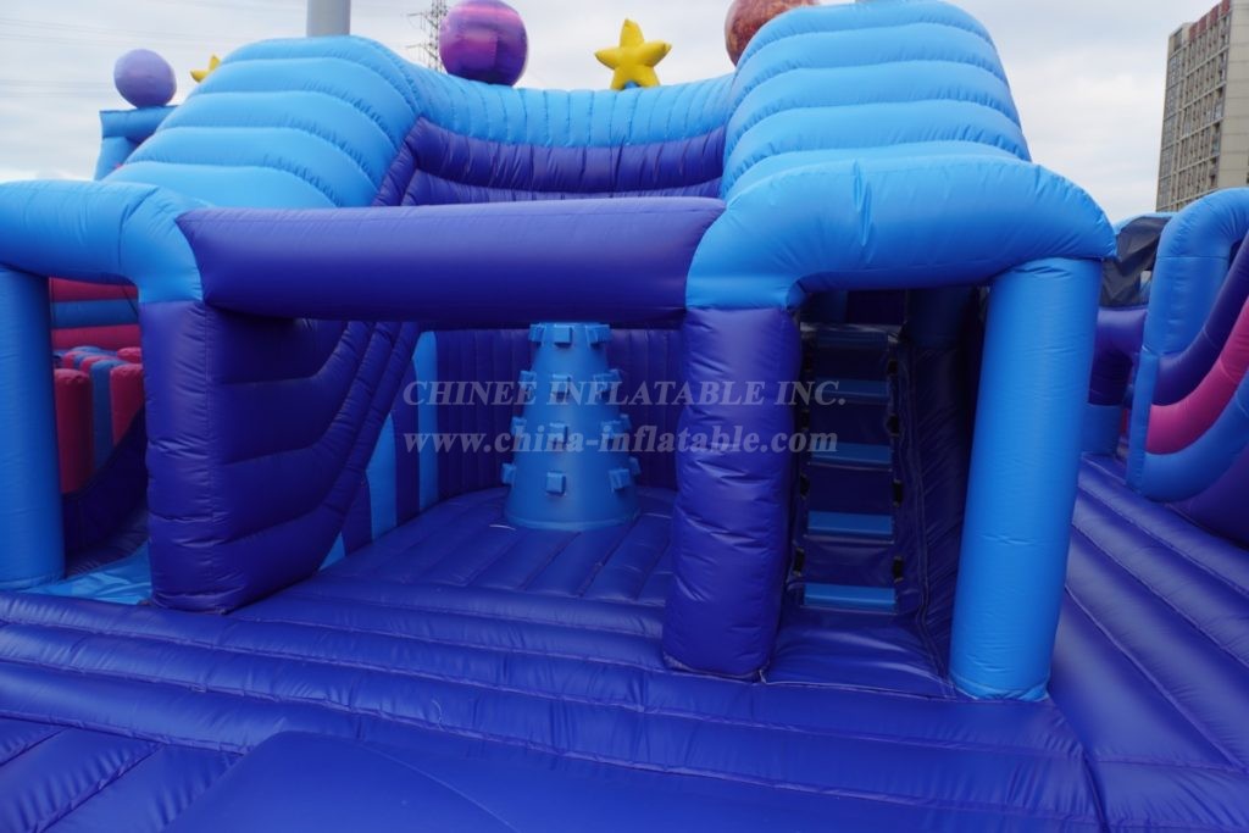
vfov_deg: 53.1
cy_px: 416
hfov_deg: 73.7
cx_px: 624
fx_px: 833
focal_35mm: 24
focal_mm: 16
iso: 100
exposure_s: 1/60
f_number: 5.6
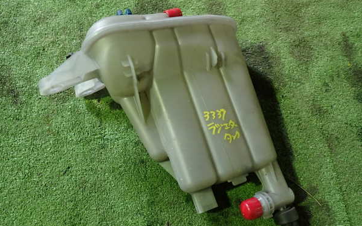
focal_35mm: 32
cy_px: 119
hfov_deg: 59.6
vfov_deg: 39.5
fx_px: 316
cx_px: 180
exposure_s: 1/30
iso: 400
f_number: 2.3
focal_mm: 5.4
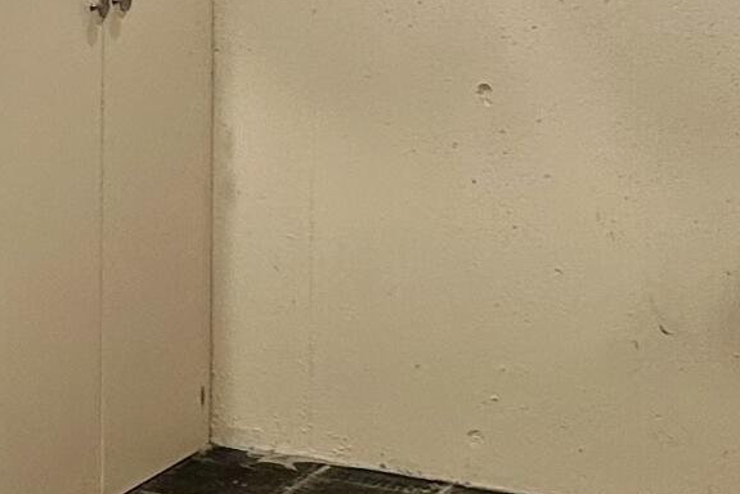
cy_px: -22
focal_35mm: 141
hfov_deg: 14.2
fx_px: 2900
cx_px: -89
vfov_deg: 9.7
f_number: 1.5
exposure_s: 1/60
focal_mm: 5.7
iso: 160
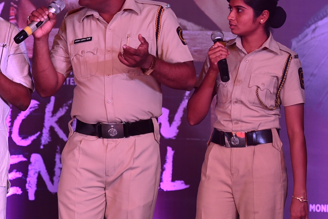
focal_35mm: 456
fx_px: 4154
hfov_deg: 4.5
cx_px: 79
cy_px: 74
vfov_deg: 3.0
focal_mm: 150
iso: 400
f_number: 2.8
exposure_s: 1/250
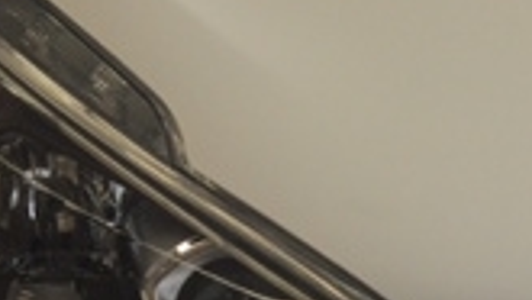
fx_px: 1792
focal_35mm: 127
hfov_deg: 15.5
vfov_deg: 9.2
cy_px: 526
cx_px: 803
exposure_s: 1/120
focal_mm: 4.12
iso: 40
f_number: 2.2
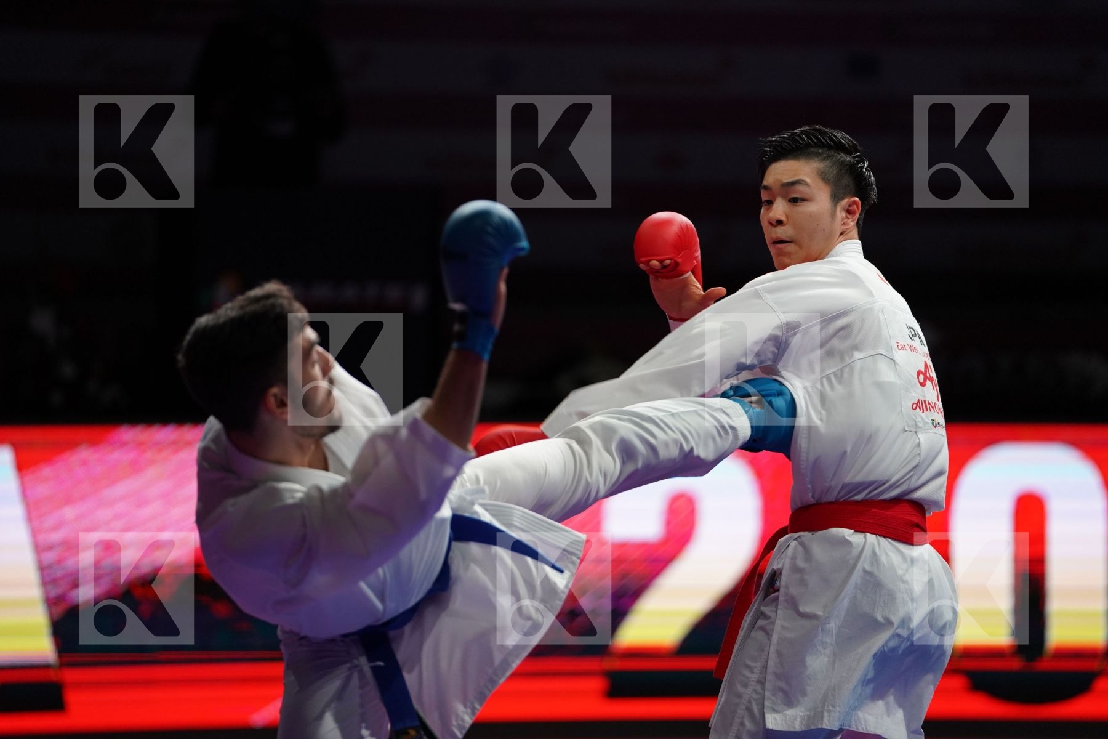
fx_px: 5509
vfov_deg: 7.7
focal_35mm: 179
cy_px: 370
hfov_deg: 11.5
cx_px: 554
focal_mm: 179
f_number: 2.8
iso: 2500
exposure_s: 1/1000
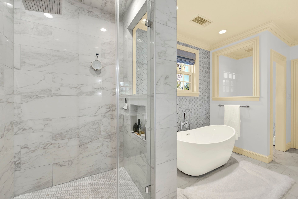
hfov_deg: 104.2
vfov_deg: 81.3
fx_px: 116
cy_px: 100
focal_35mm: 14
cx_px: 149
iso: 100
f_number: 14
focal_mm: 14
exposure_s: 1/6
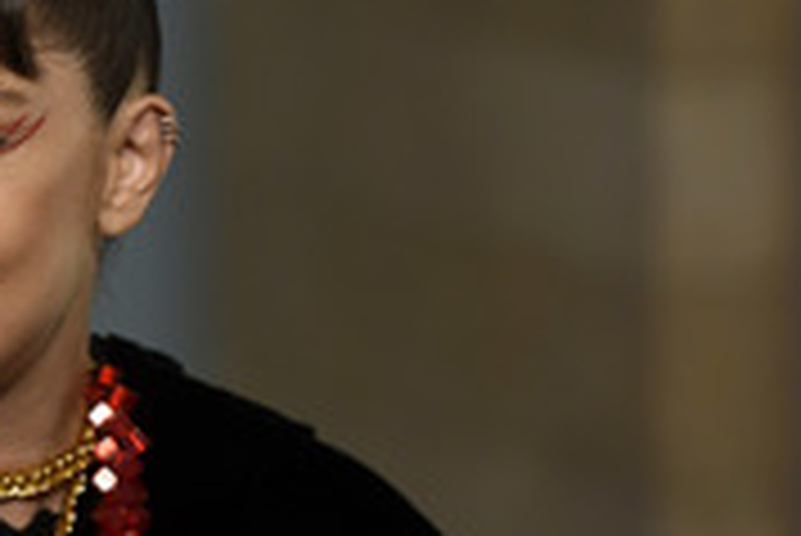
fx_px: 11267
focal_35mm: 506
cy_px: 392
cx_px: -200
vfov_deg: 2.7
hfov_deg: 4.1
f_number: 4
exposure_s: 1/400
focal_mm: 200
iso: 800
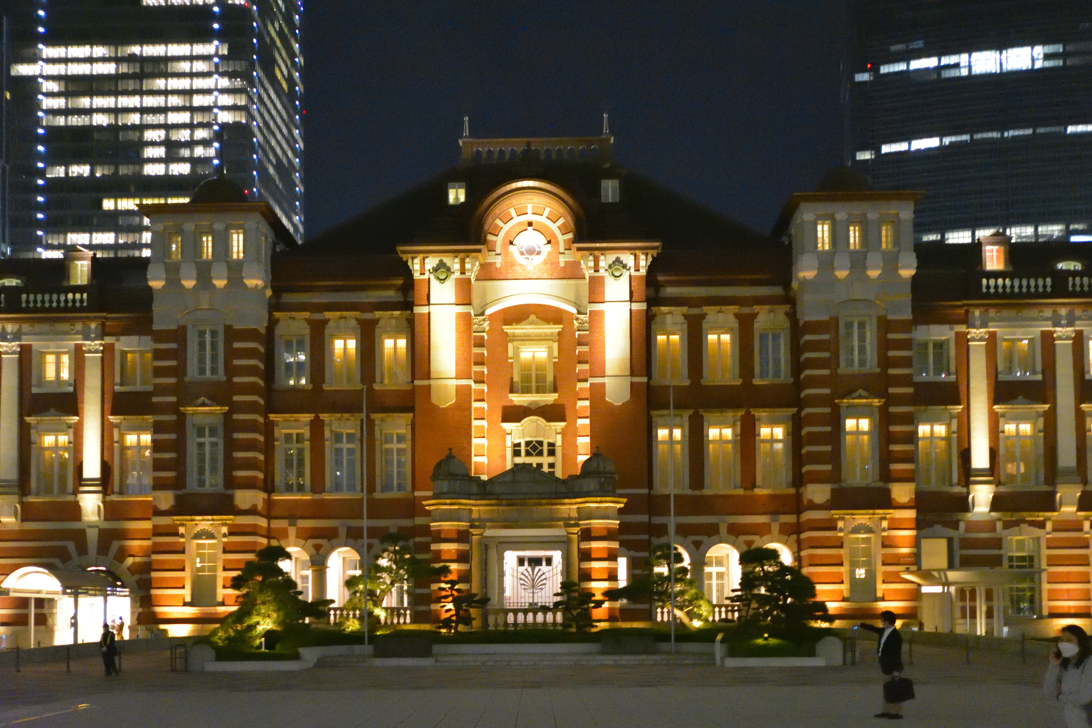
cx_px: 546
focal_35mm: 36
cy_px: 364
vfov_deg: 36.9
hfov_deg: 53.1
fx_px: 1092
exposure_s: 1/40
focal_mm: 24
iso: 8000
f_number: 4.5
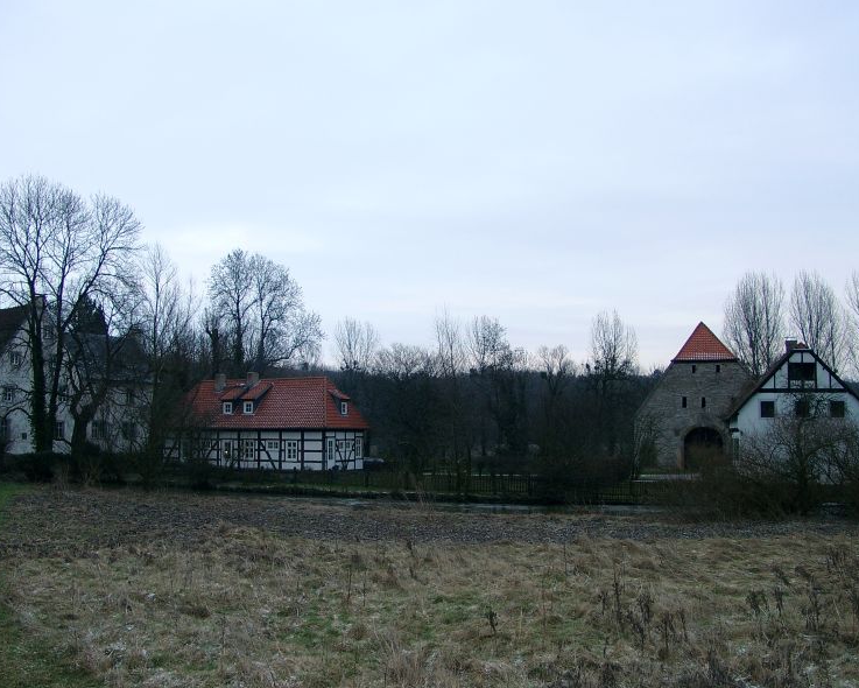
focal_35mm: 36
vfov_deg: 41.2
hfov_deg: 50.3
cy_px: 347
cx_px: 416
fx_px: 915
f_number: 2.8
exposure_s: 1/77.5
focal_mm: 7.13
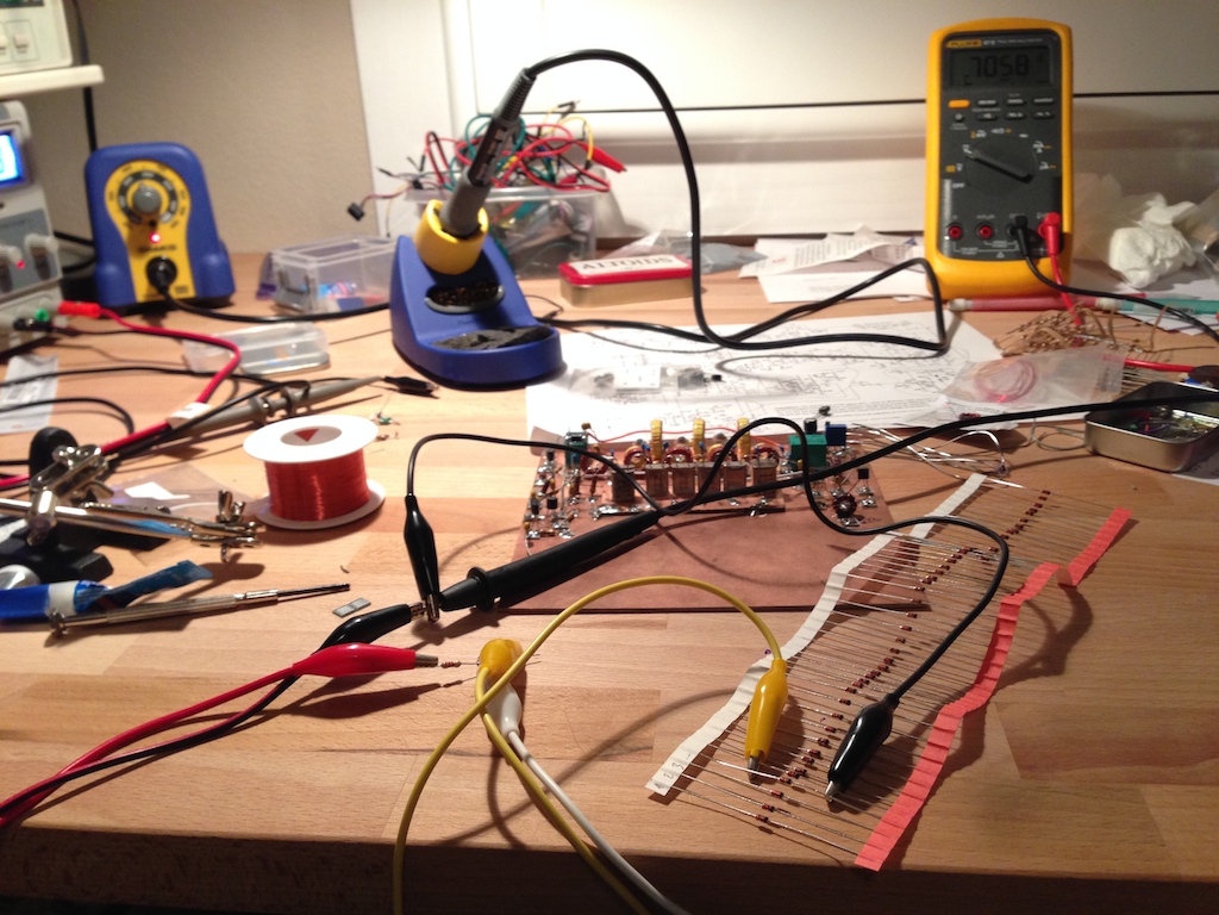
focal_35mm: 33
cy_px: 458
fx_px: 1162
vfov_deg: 42.9
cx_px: 610
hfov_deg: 55.4
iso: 125
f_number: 2.4
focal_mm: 4.12
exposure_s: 1/20
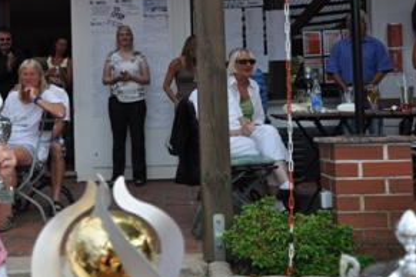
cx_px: 124
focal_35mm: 60
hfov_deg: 33.0
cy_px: 99
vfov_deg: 22.6
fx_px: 693
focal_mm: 26
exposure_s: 1/1250
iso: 400
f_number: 4.5
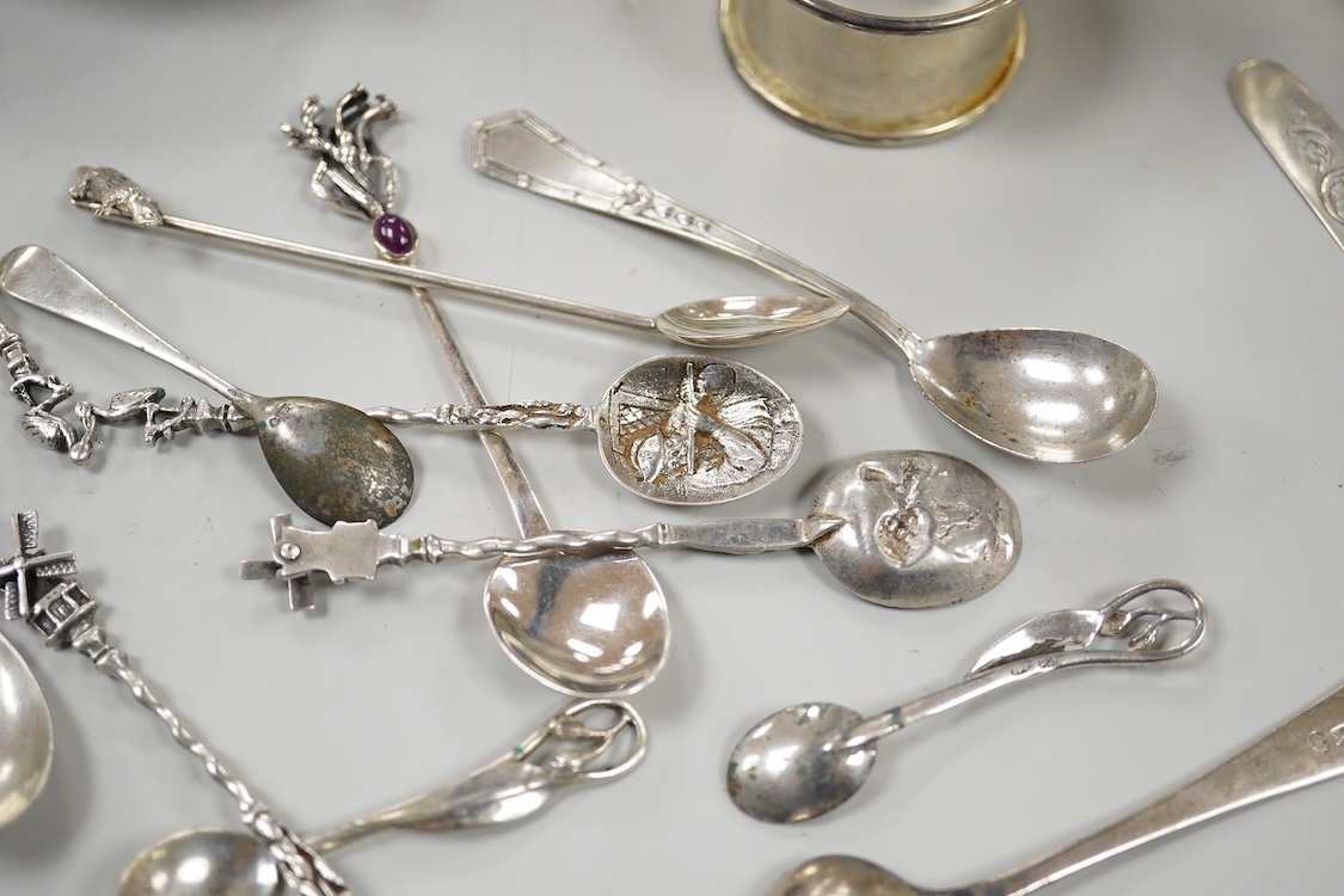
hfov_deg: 43.6
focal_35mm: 45
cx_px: 672
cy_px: 448
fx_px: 1680
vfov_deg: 29.9
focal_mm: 30
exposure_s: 1/640
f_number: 3.5
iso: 2500
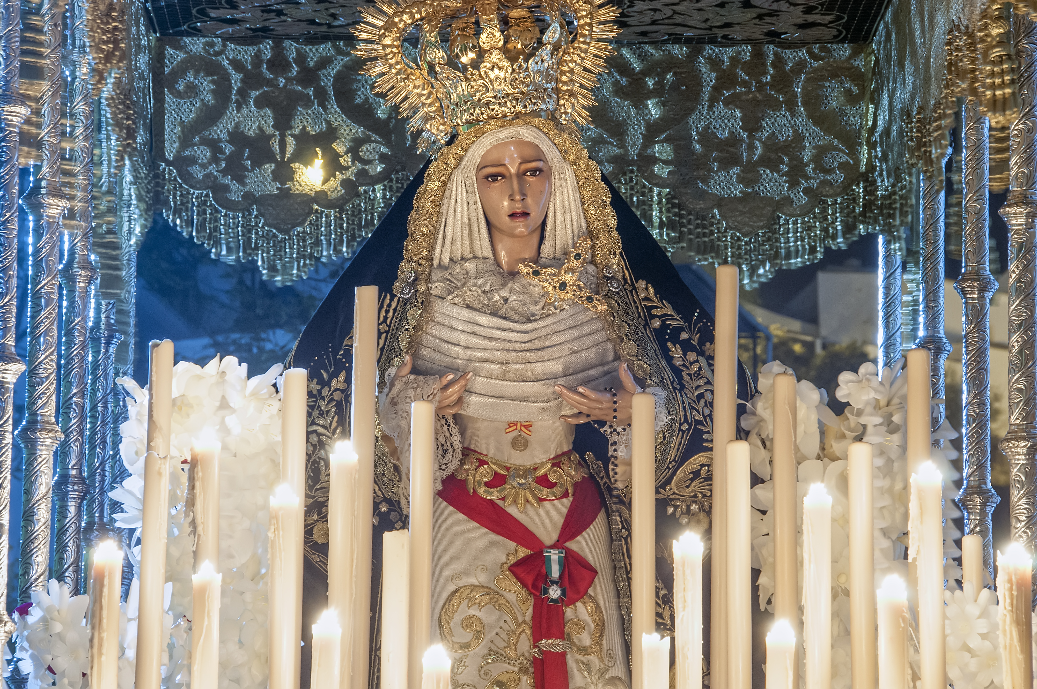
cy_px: 344
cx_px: 518
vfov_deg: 8.7
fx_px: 4531
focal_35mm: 158
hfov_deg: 13.1
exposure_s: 5
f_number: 13
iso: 400
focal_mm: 105
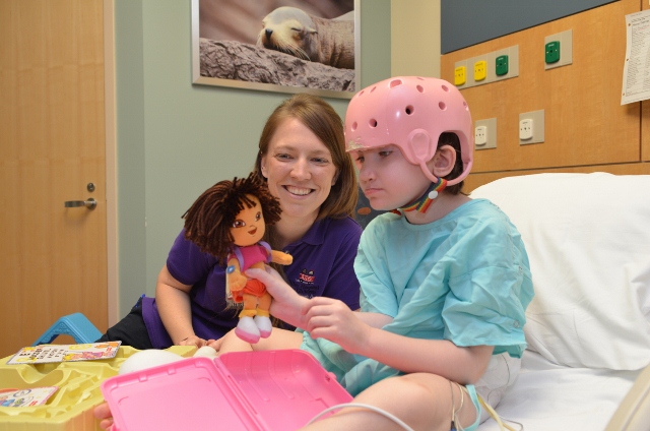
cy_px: 216
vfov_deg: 36.7
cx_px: 325
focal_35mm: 36
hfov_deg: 53.2
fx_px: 649
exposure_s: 1/30
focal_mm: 24
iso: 400
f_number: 5
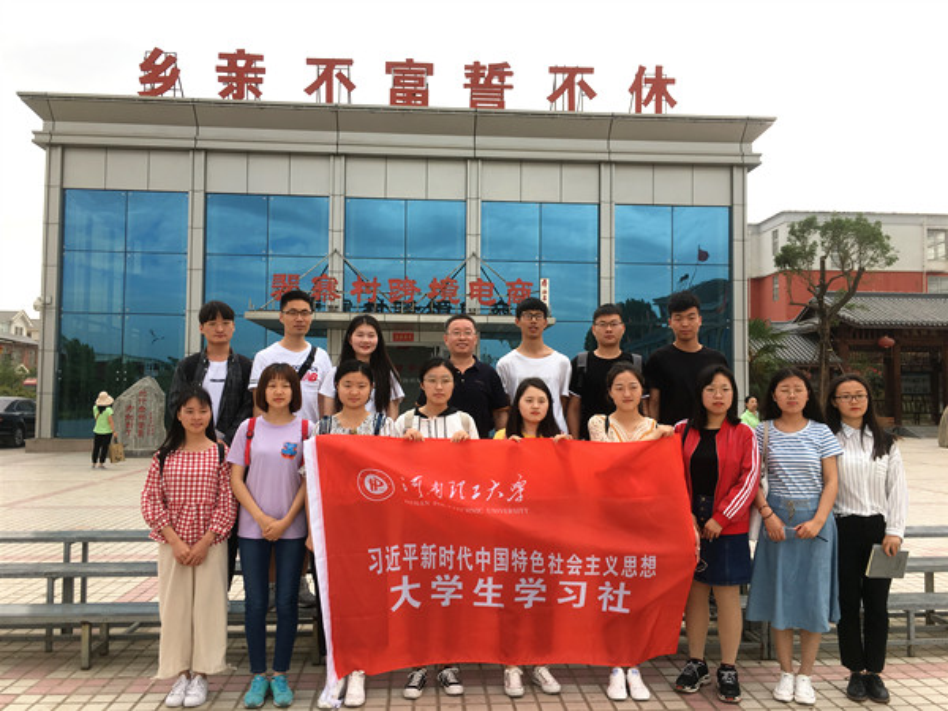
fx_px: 794
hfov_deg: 61.7
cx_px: 474
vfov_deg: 48.2
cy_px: 356
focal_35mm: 29
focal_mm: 4.15
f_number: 2.2
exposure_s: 1/398
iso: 25
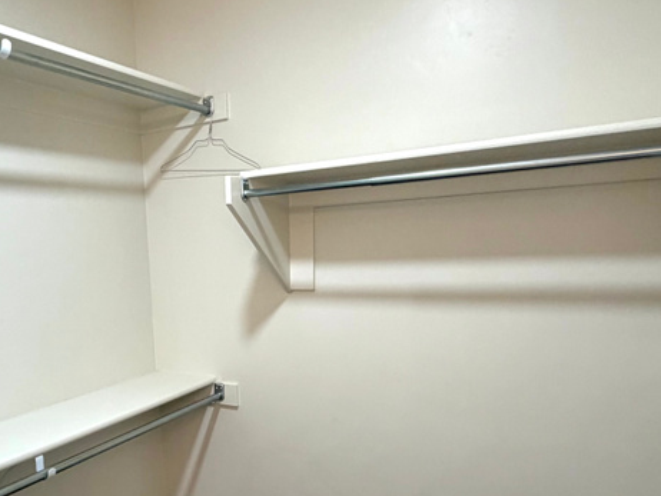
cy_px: 353
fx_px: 592
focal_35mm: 31
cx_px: 192
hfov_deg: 56.3
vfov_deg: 44.4
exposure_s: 1/60
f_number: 2.2
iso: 200
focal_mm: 2.22
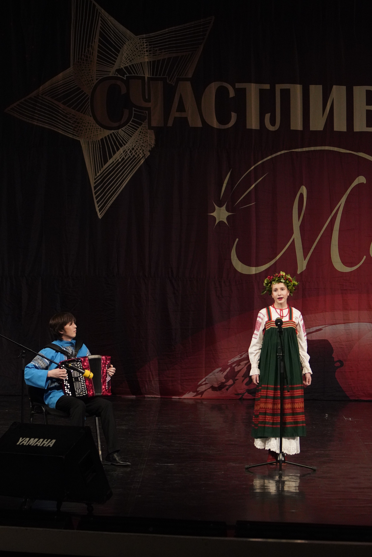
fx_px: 2464
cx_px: 184
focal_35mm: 159
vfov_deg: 12.9
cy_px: 278
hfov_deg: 8.6
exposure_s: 1/500
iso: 3200
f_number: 3.2
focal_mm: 105
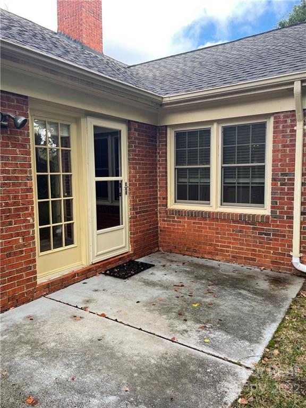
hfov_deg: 53.1
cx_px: 153
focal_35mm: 26
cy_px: 204
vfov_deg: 67.3
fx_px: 306
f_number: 1.6
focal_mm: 4.2
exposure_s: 1/300
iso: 32
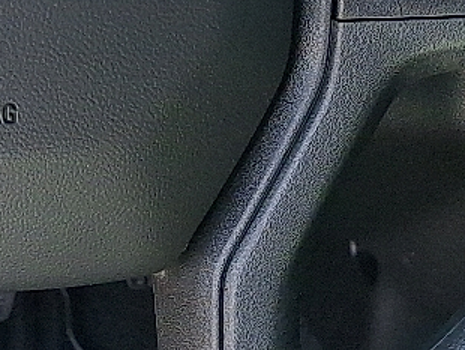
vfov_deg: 11.2
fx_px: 1734
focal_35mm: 129
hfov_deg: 15.0
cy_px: -131
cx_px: -26
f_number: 1.8
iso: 30
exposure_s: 1/385
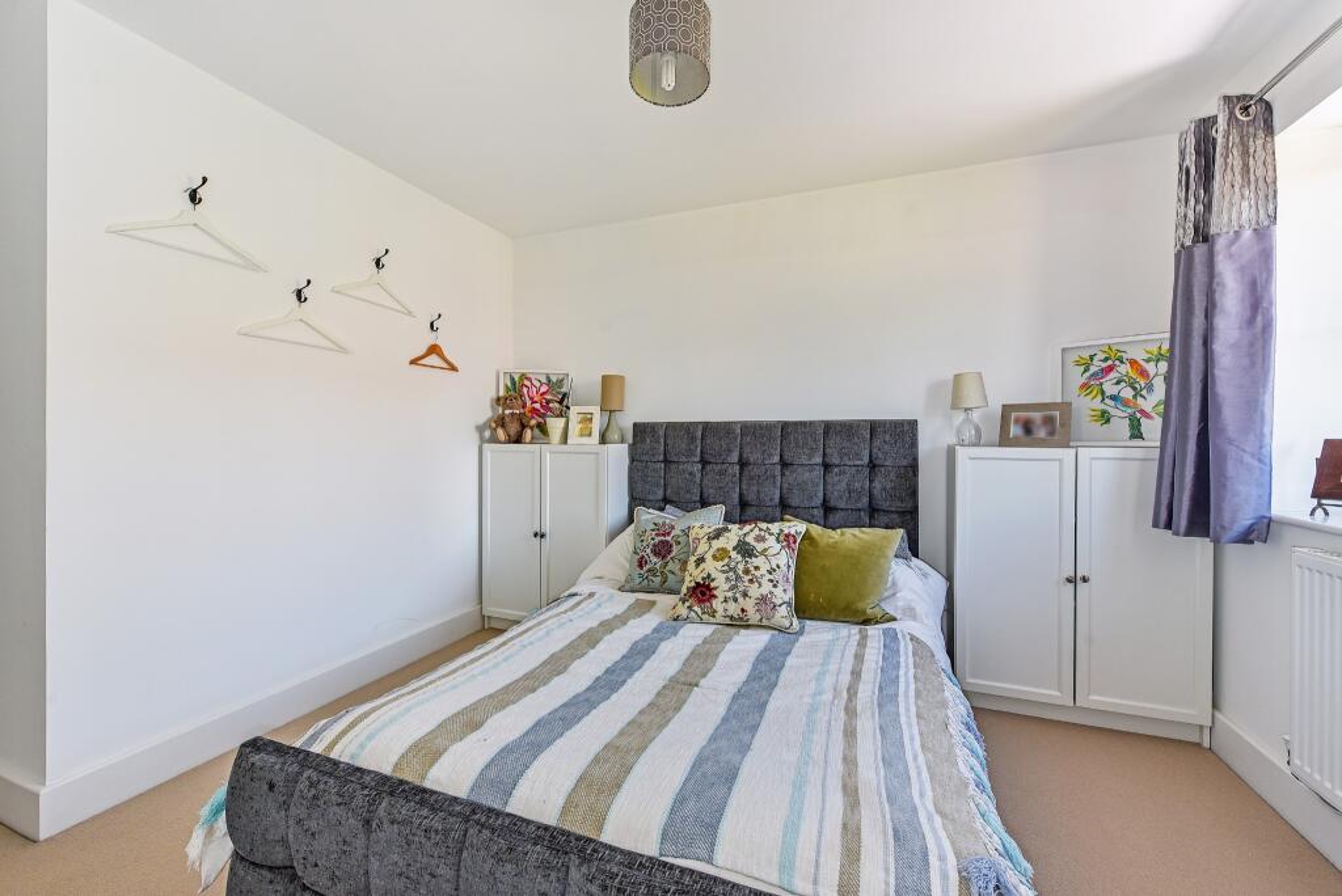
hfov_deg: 104.2
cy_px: 448
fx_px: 522
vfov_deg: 81.3
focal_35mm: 14
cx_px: 671
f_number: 9
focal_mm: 14
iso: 400
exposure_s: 1/20
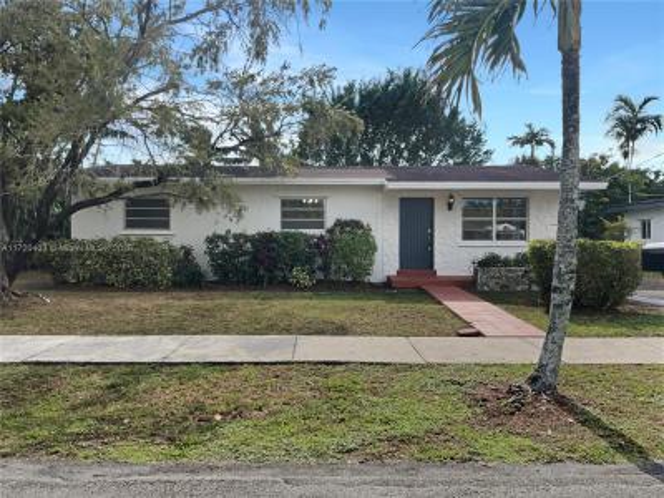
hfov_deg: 61.7
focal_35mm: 29
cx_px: 332
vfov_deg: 48.2
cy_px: 249
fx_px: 556
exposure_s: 1/842
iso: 16
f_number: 1.8
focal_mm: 3
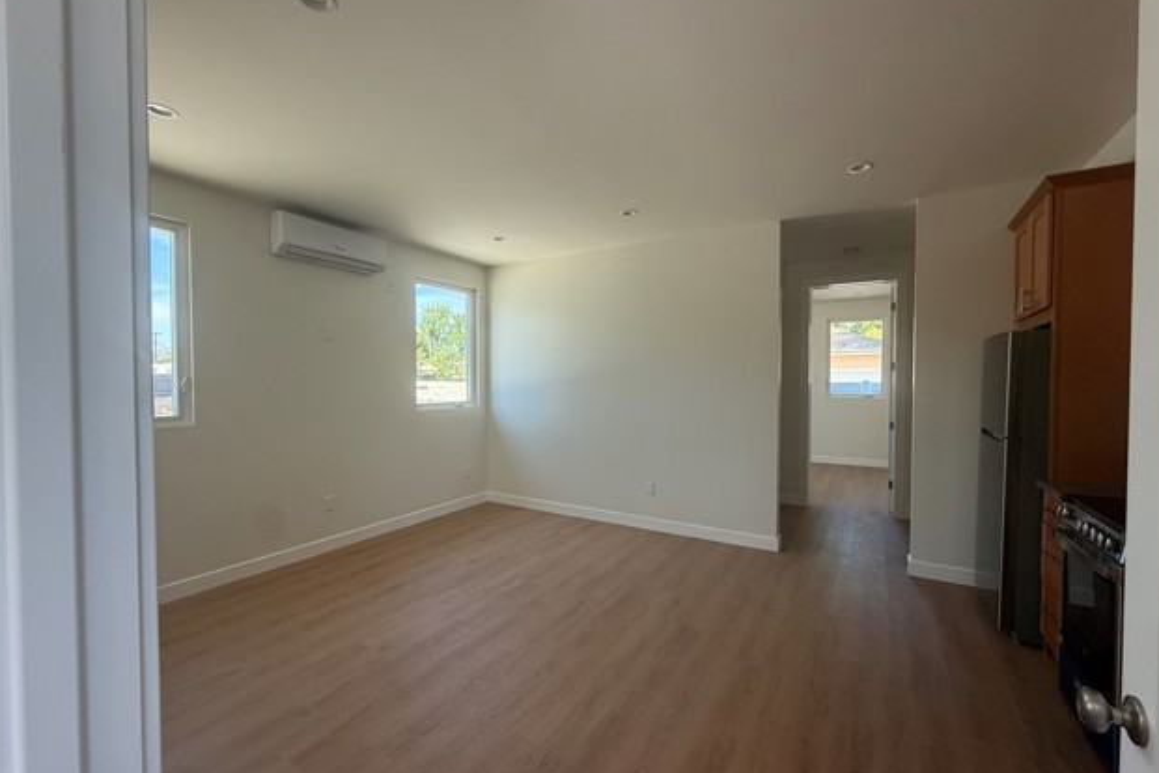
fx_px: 483
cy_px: 392
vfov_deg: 77.3
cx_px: 590
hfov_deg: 100.4
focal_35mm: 15
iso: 80
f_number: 2.2
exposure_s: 1/99
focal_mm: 2.22
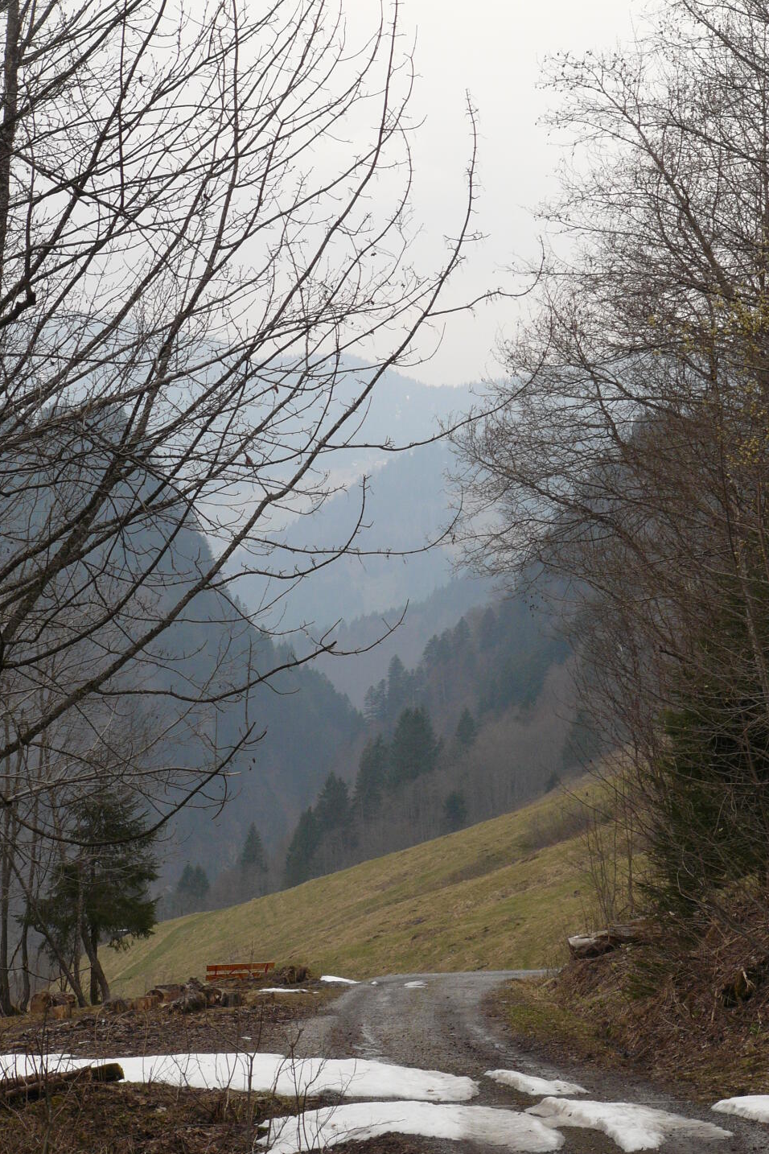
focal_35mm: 117
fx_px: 3749
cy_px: 577
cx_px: 393
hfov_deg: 11.7
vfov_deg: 17.5
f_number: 5.6
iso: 100
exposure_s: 1/125
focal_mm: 18.6
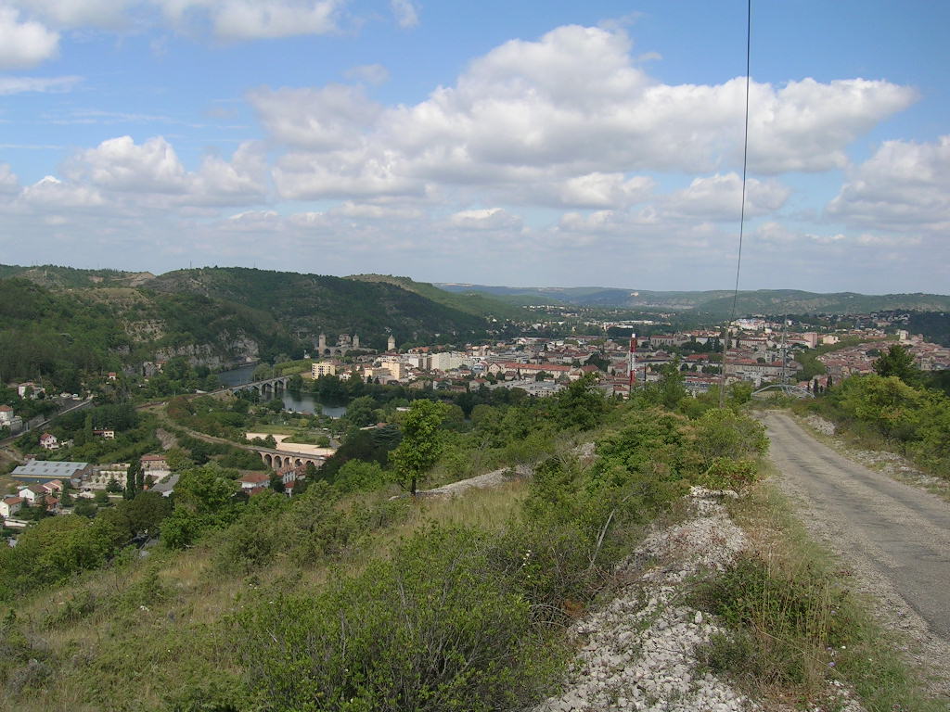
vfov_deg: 40.7
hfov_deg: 52.6
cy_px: 356
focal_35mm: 35
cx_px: 475
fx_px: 961
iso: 50
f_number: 4.8
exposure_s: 1/560
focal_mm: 5.4
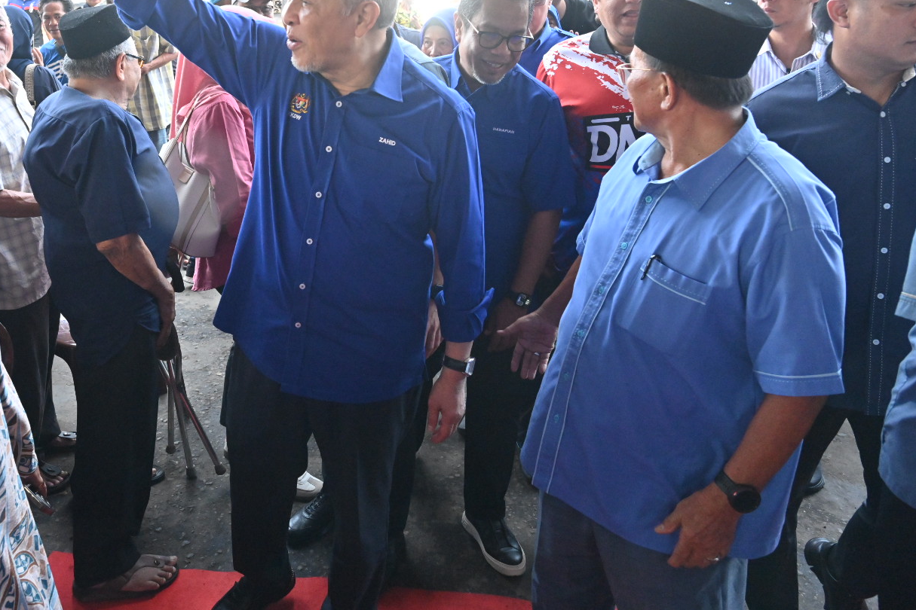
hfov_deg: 57.7
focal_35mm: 32
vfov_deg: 40.7
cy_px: 209
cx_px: 325
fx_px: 814
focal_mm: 24
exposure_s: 1/640
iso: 3200
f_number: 5.6
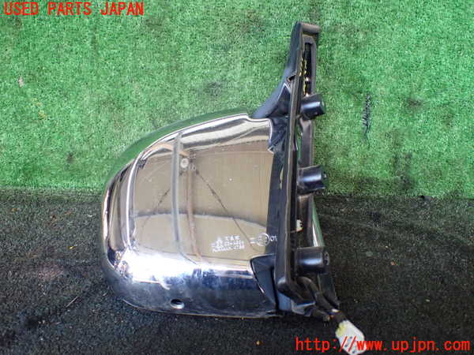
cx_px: 237
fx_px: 411
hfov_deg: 60.0
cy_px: 178
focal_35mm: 30
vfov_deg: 46.8
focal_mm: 5.4
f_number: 2.3
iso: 500
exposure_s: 1/125
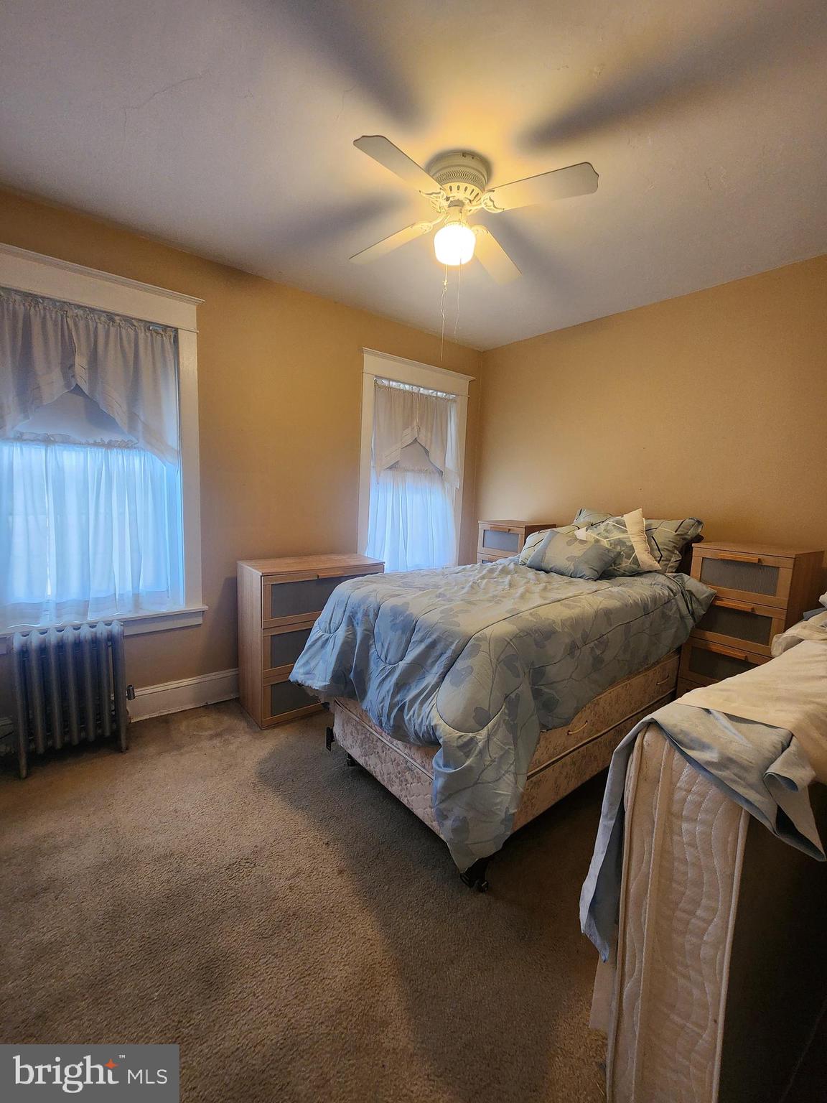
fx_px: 414
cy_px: 552
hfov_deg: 89.9
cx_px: 414
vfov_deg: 106.2
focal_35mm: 13
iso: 200
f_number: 2.2
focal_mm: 2.2
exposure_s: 1/60
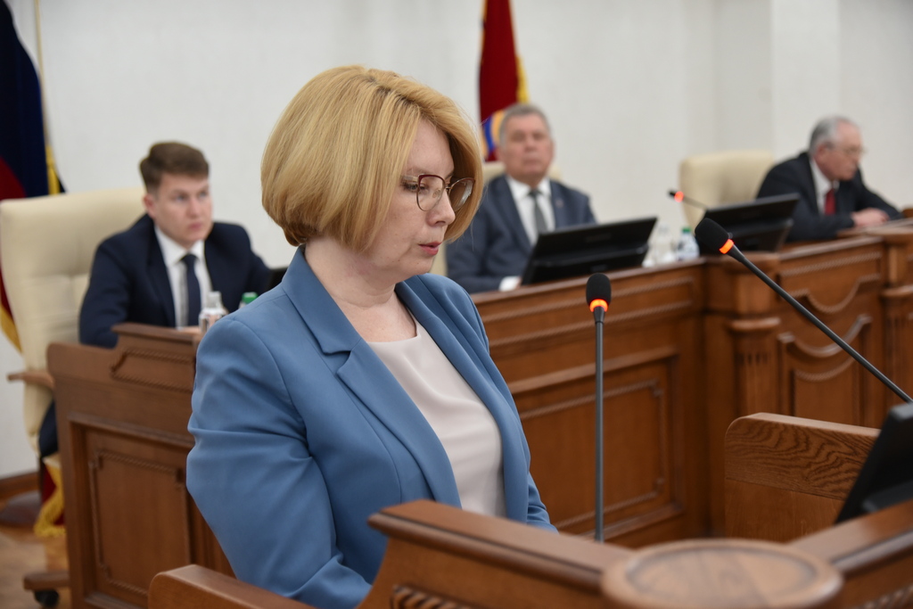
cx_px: 456
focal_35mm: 58
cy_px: 304
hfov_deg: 34.5
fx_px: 1471
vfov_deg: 23.4
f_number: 4
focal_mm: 58
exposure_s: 1/60
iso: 1250
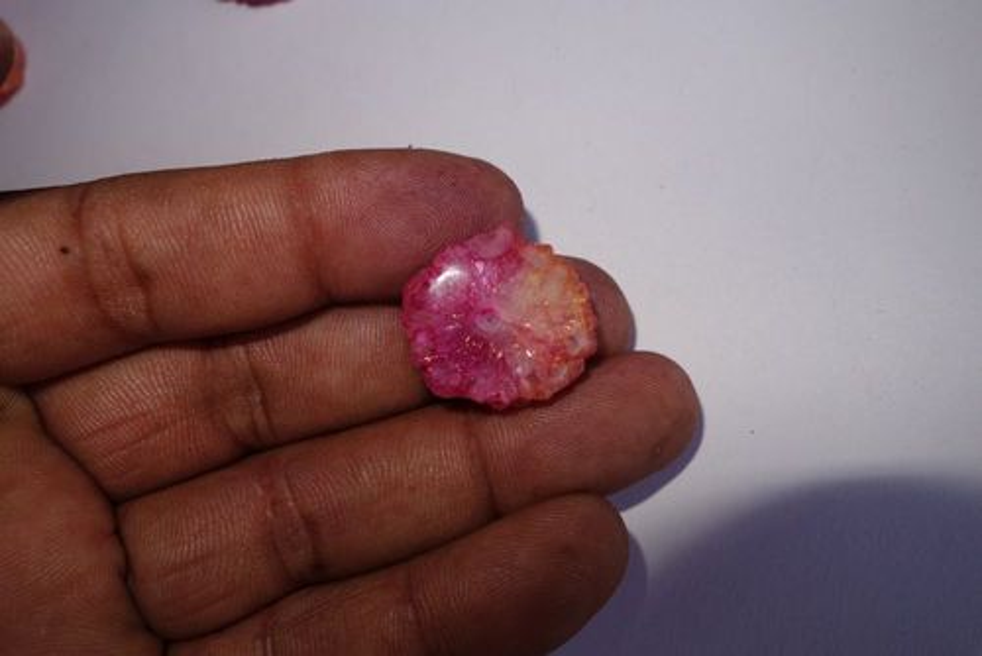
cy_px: 328
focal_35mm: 28
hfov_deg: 65.4
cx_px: 491
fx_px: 764
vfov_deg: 46.5
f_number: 3.5
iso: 125
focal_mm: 10.4
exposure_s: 1/250
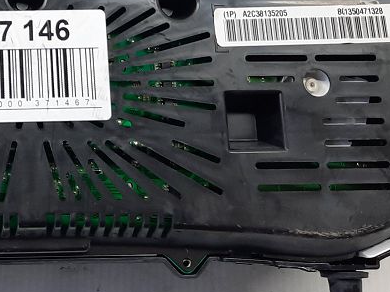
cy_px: -12
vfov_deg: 18.5
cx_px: -14
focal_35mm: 77
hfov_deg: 24.1
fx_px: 867
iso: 100
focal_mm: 4.6
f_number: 2
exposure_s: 1/60
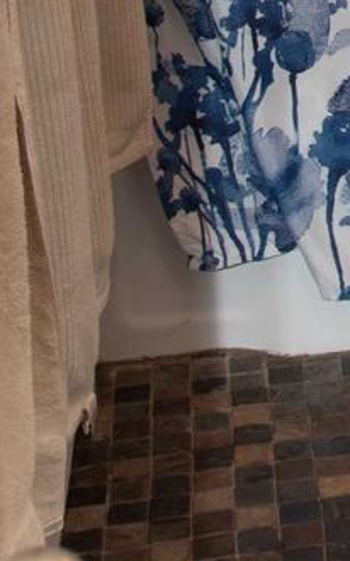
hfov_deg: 9.1
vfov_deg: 14.1
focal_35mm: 133
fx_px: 2032
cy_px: -424
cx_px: 745
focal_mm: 28
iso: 400
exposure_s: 1/160
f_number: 5.6
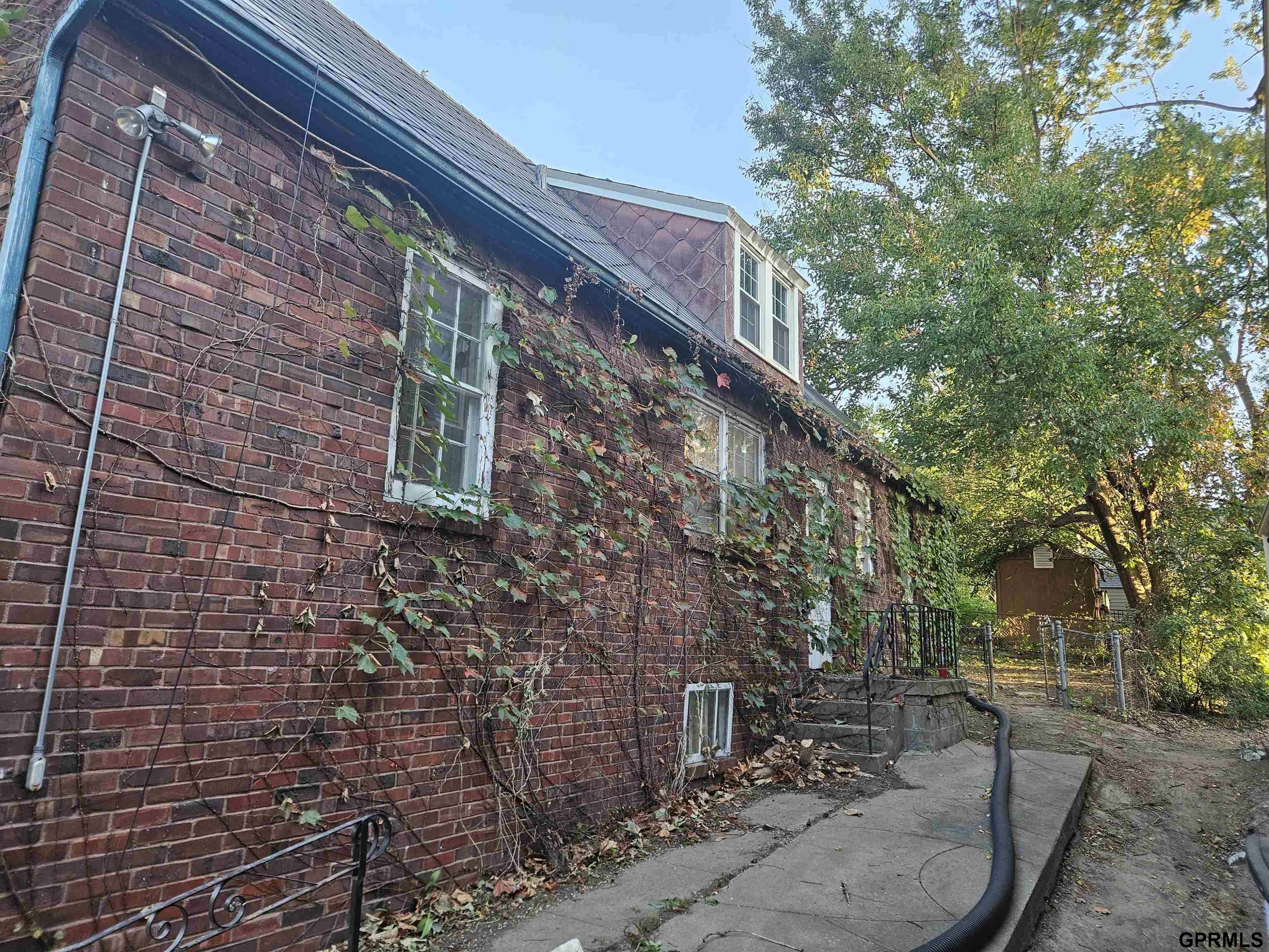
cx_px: 634
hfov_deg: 73.9
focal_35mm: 23
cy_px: 476
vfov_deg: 58.9
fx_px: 843
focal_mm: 5.4
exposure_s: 1/180
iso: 125
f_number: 1.8
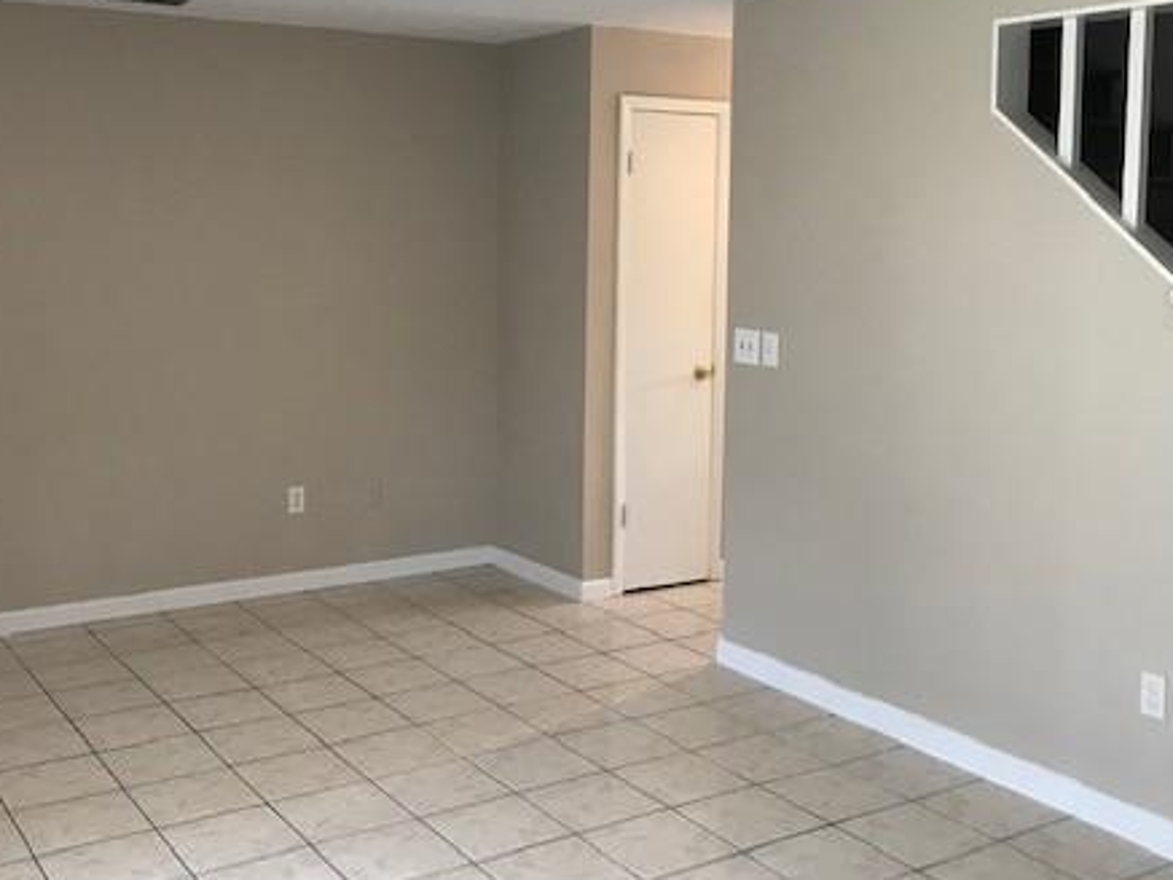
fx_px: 1390
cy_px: 306
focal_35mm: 41
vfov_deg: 34.9
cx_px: 561
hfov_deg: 45.8
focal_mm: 3.99
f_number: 1.8
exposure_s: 1/30
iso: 32
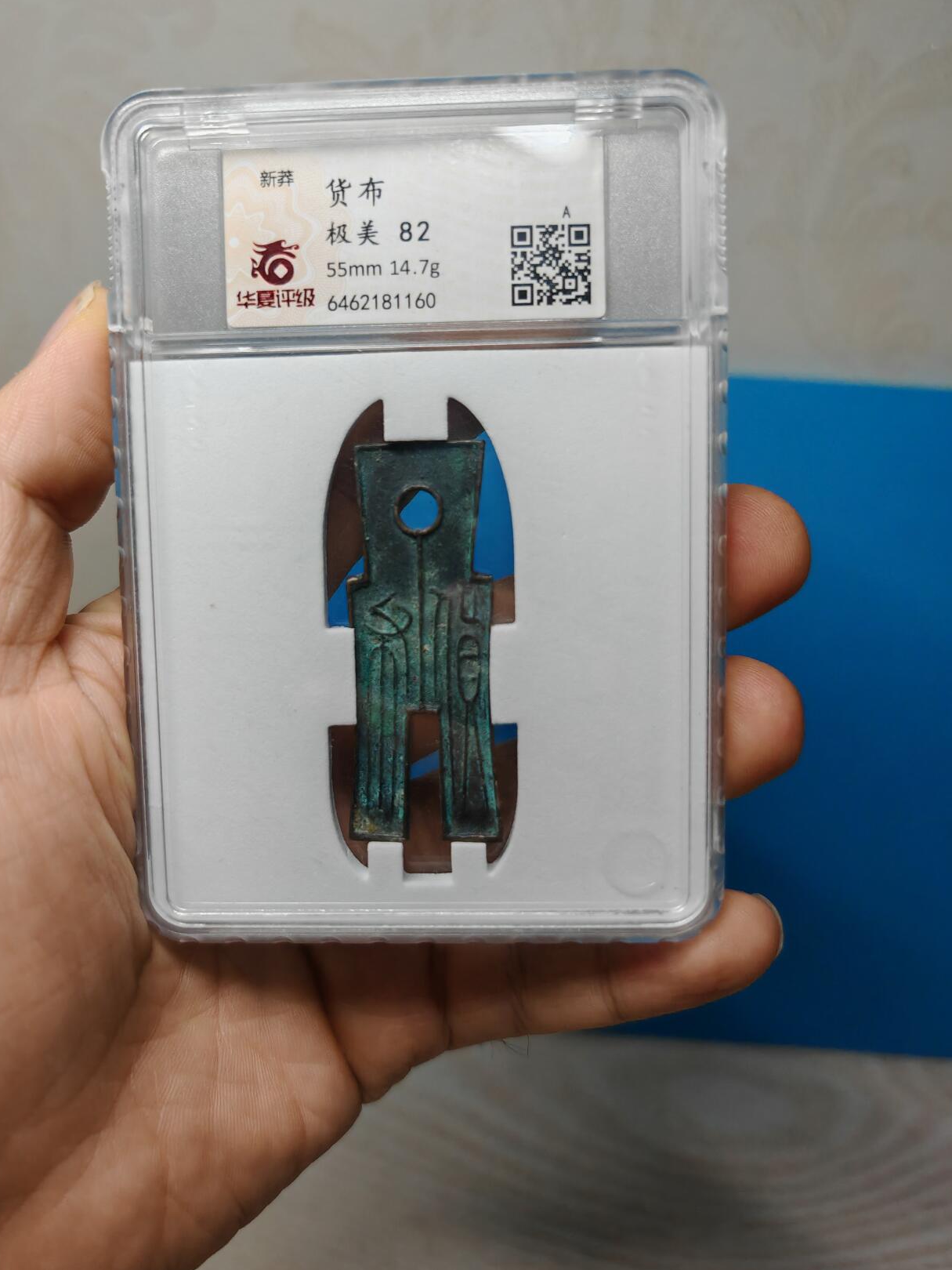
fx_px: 1100
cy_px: 626
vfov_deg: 60.0
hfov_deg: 46.7
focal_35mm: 30
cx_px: 434
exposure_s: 1/1000
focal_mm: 7.62
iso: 500
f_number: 1.6
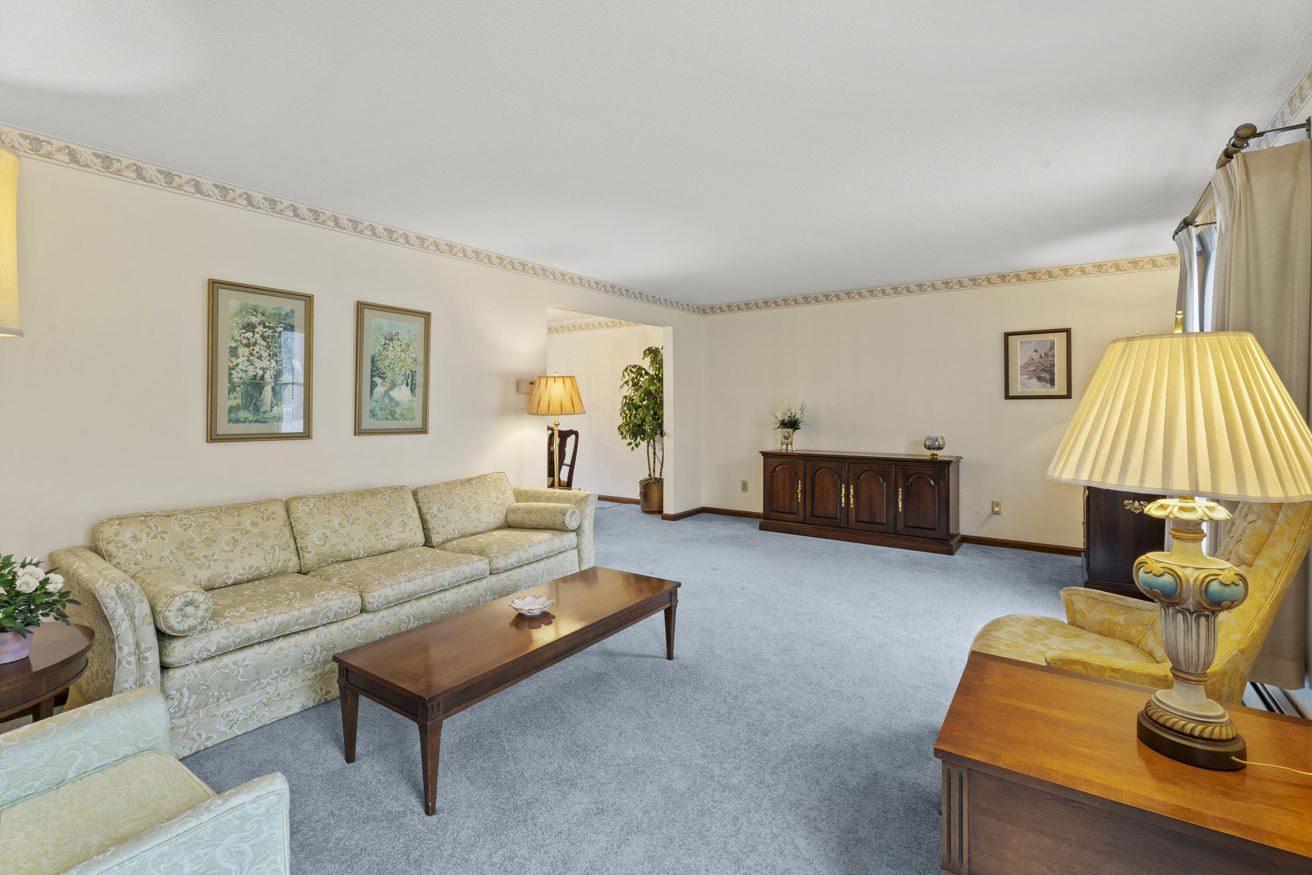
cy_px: 438
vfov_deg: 73.7
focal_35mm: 16
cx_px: 656
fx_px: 583
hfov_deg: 96.7
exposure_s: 1/1.25
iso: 250
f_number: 9
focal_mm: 16
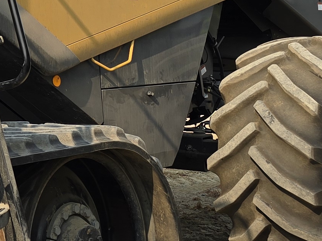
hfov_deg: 15.7
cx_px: -241
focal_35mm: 109
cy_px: -83
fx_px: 1014
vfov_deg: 13.1
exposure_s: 1/604
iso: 12
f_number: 1.7
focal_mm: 6.3
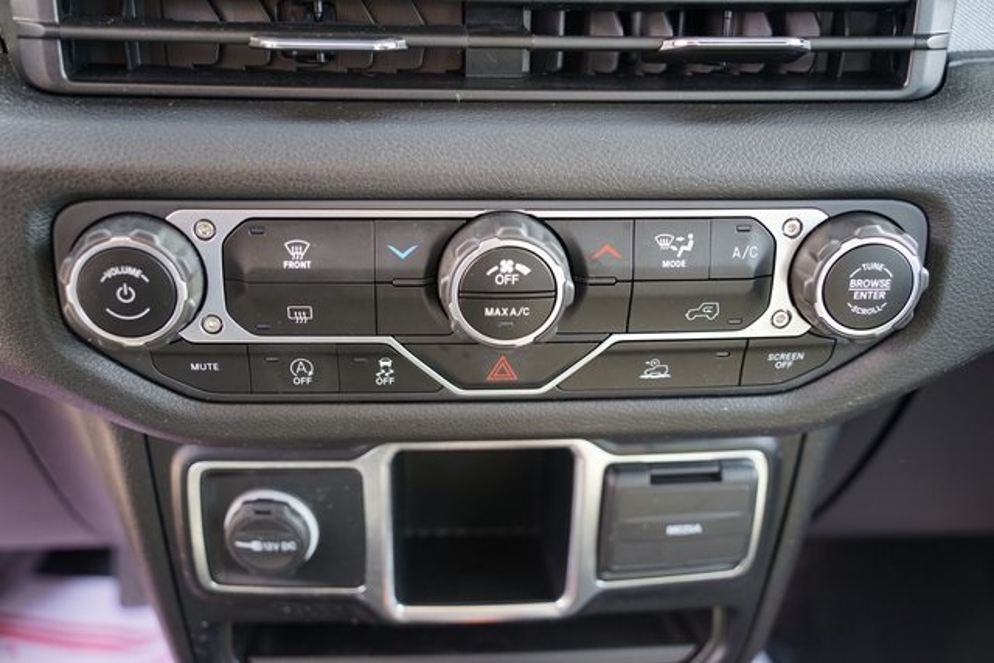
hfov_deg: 48.4
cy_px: 332
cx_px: 497
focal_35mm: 40
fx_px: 1105
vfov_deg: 33.4
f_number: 4
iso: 640
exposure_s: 1/60
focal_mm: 40
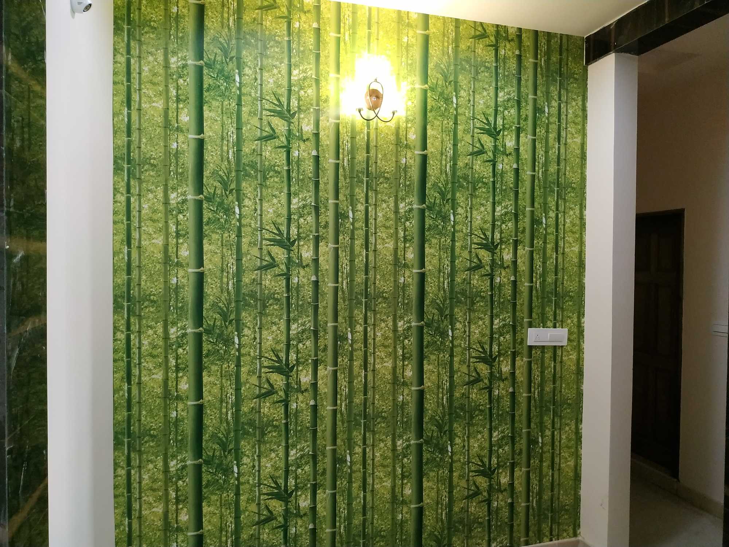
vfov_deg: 56.8
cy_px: 274
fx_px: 505
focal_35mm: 24
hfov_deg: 71.6
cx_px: 364
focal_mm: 3.94
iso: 400
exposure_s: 1/20
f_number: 1.9
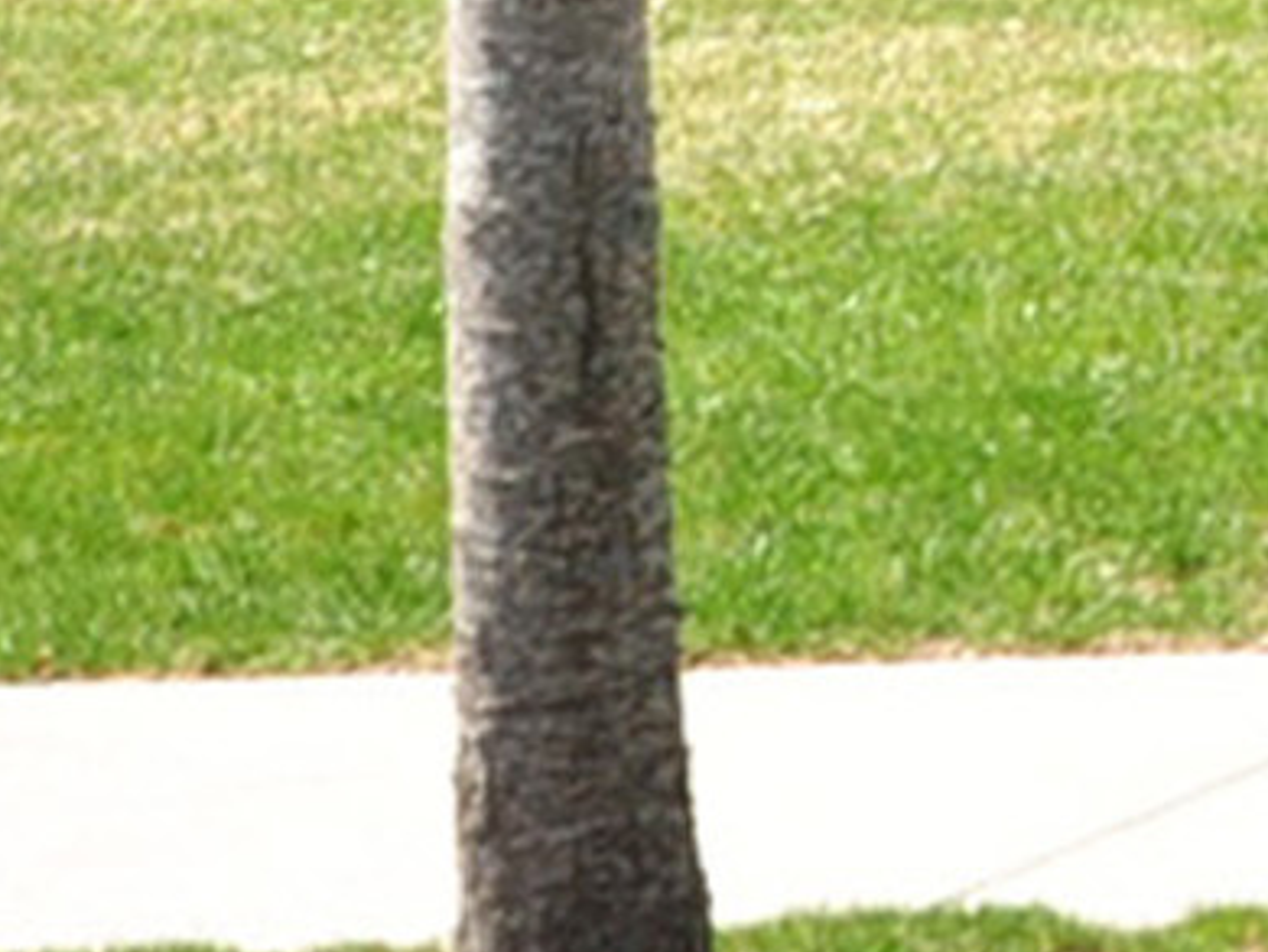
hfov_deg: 7.5
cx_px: 4474
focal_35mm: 214
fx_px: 7844
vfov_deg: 6.5
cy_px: -1670
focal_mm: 20
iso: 250
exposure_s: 1/250
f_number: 9
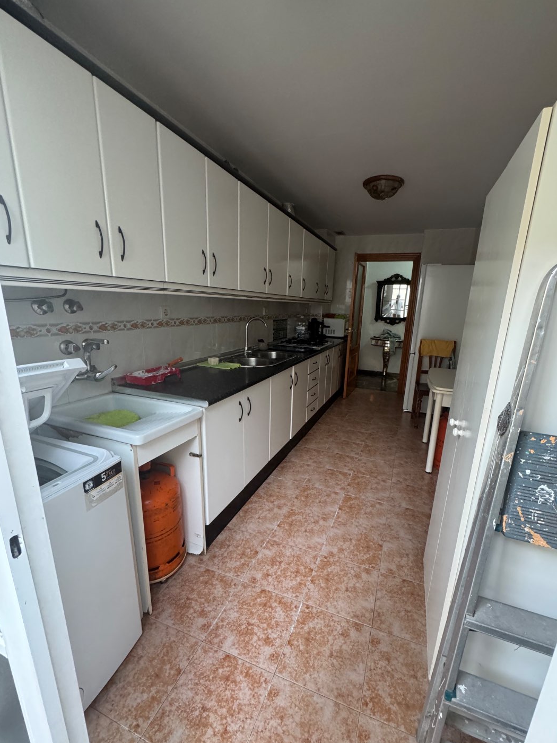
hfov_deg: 81.7
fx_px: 322
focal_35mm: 15
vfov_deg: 98.1
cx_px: 296
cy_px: 388
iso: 320
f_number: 2.2
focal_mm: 2.22
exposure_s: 1/99
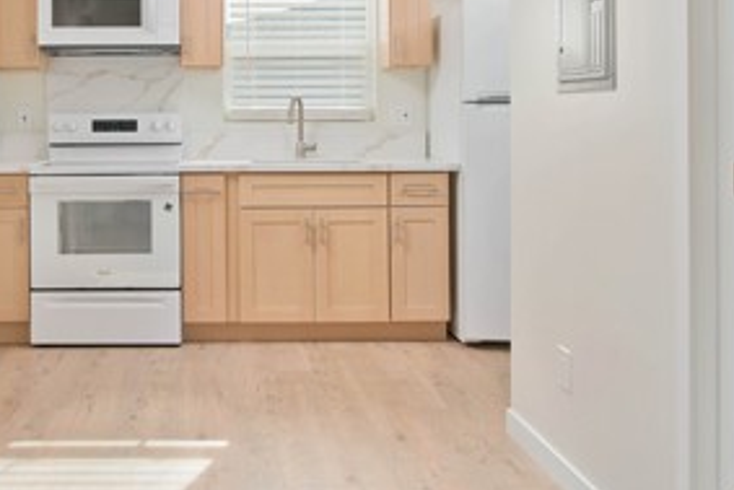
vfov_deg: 30.4
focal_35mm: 43
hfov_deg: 43.9
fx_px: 877
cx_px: 179
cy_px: 95
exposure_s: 1/400
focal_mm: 19
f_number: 5.6
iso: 400
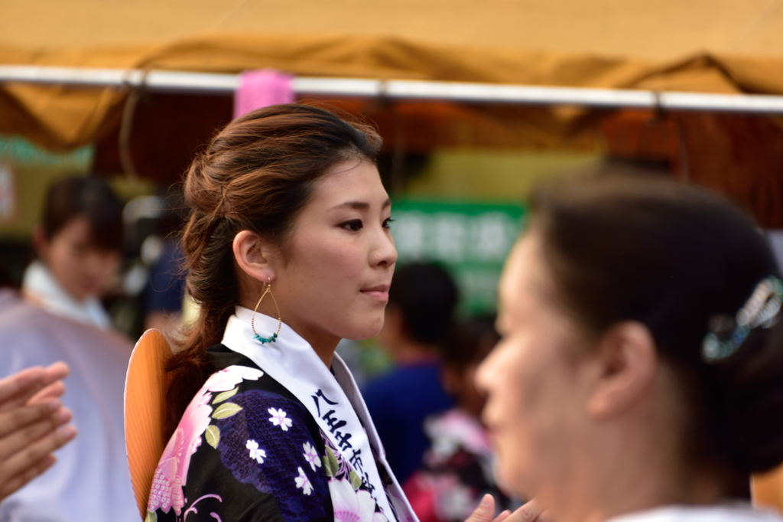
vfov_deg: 3.1
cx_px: 392
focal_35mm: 450
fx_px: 9784
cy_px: 261
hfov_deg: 4.6
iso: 320
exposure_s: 1/60
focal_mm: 300
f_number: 6.3
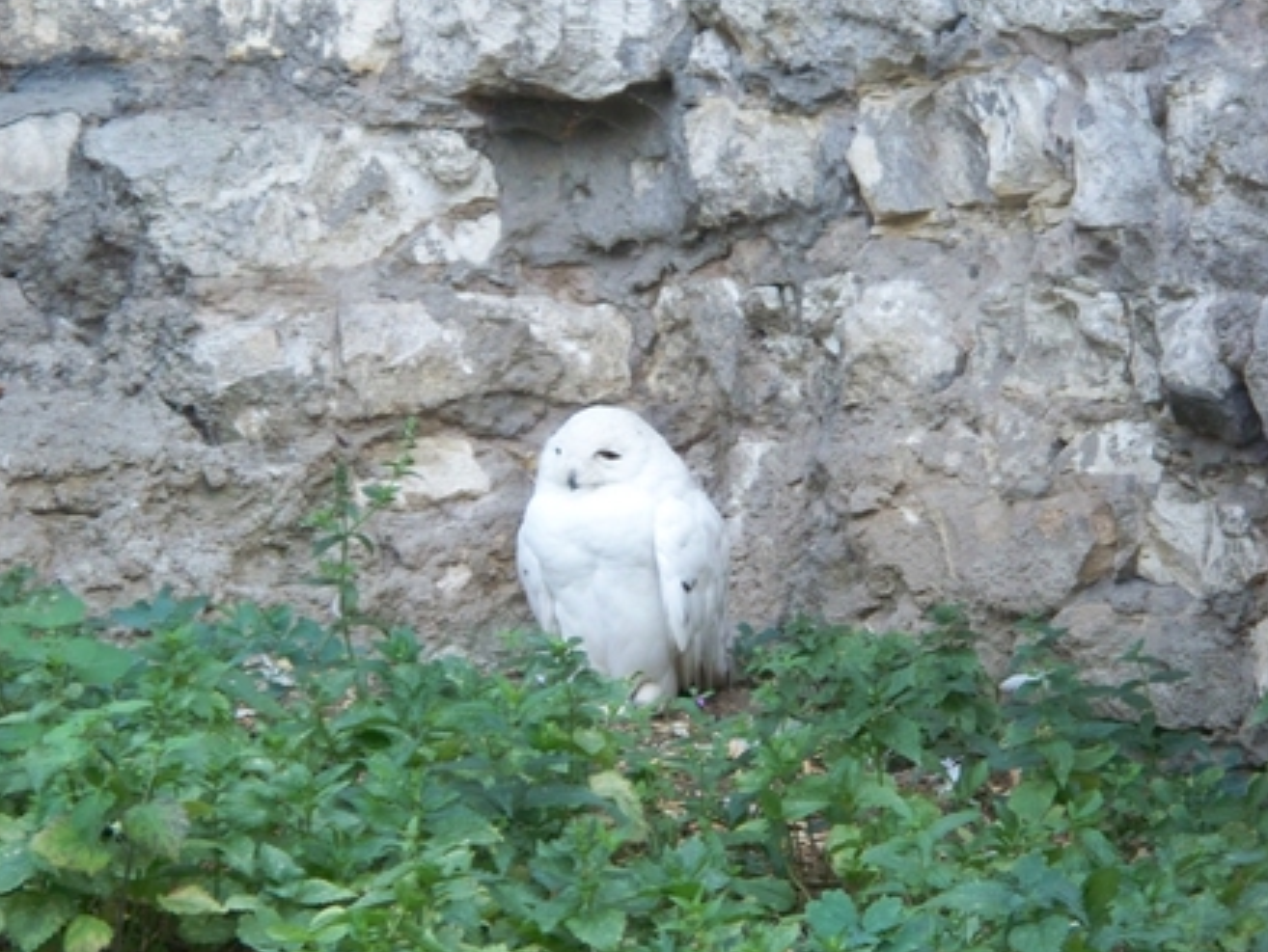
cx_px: 620
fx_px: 6780
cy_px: 483
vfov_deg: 8.0
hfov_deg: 10.7
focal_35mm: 185
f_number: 5.1
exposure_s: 1/125
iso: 400
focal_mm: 37.7
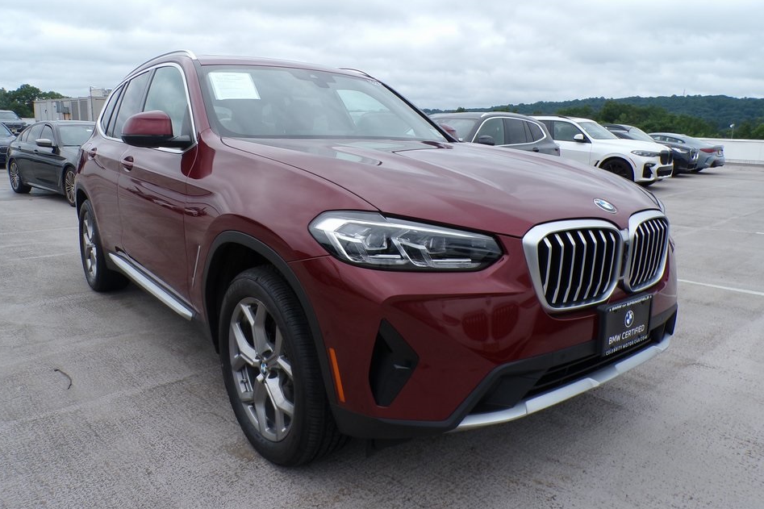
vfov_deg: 47.9
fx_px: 573
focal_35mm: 27
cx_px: 378
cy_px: 256
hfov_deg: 67.4
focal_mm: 4.3
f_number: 4.4
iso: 100
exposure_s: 1/350
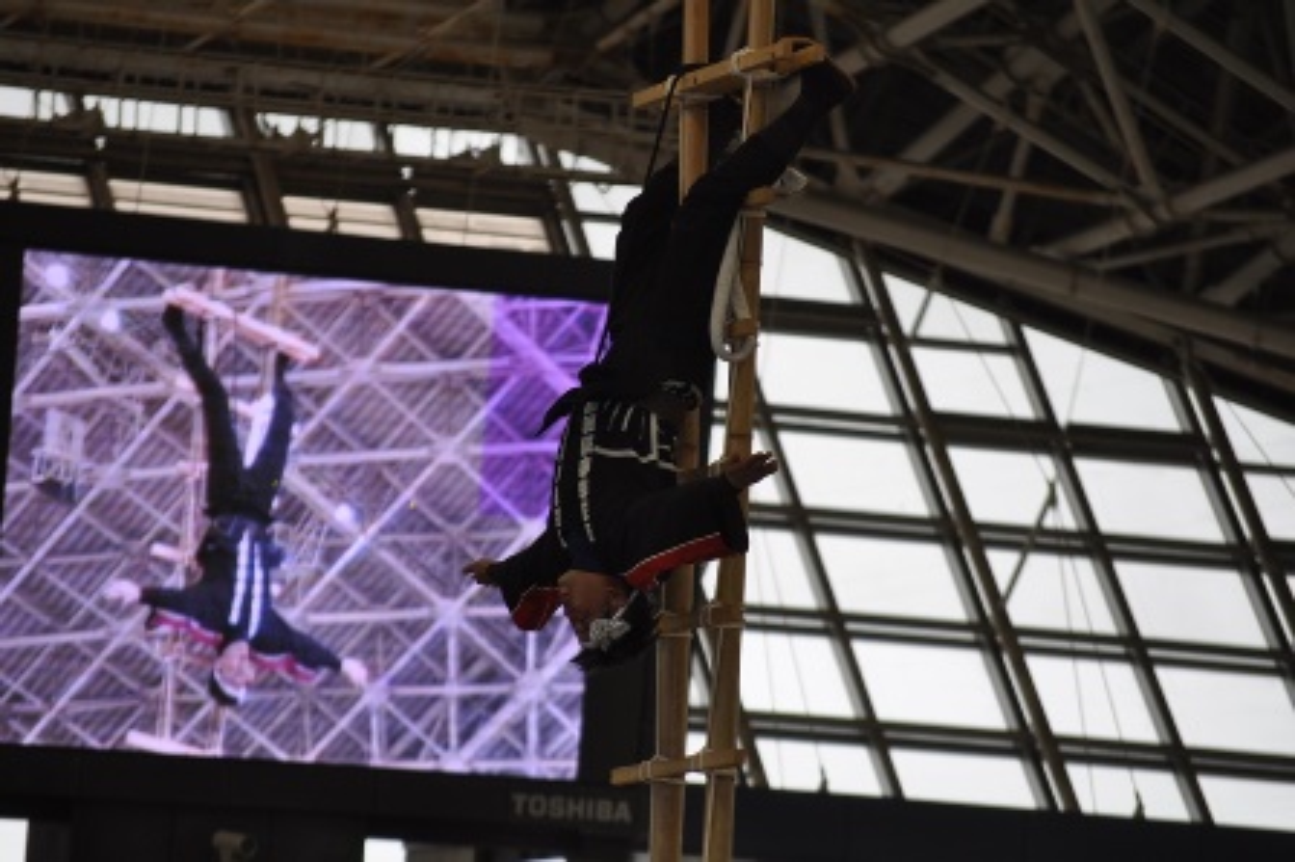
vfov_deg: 5.5
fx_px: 8896
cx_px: 648
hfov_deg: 8.3
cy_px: 431
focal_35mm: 248
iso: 400
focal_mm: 165
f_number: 5.3
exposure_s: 1/125
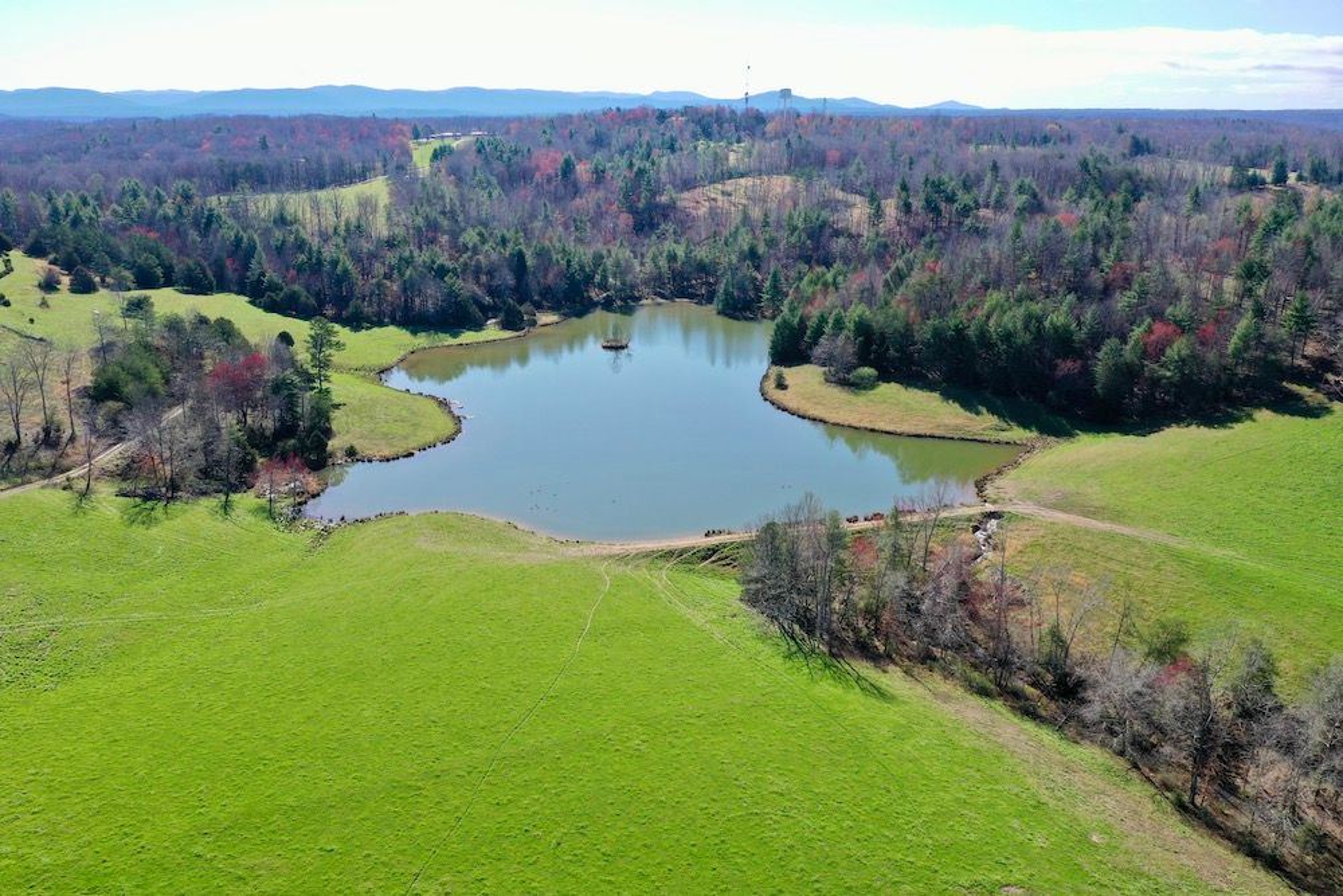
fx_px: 1045
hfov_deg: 65.5
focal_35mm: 28
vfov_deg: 46.4
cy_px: 448
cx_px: 672
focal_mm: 10.26
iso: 100
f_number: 5.6
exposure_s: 1/100
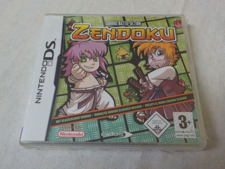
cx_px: 112
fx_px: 195
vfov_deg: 46.8
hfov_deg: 60.0
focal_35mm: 30
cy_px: 84
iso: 180
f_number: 3.3
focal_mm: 4.1
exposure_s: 1/30
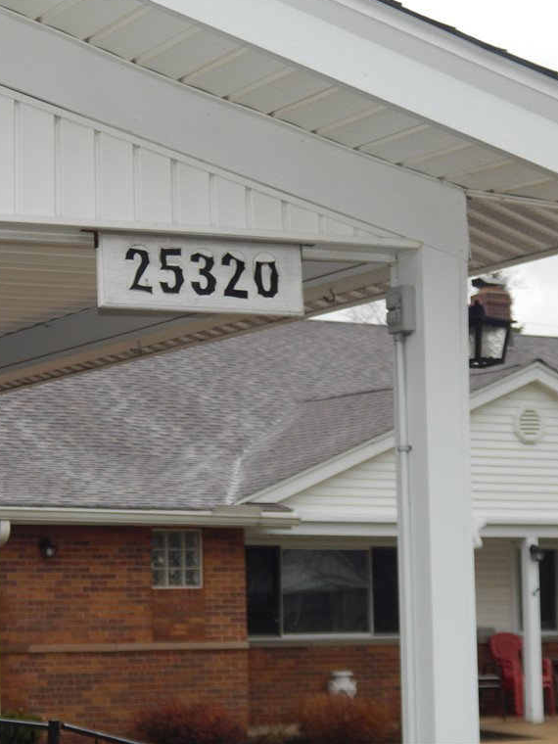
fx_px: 1999
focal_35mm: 93
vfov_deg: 21.1
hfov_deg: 15.9
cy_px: 369
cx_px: 220
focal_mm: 12.3
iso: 180
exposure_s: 1/250
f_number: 4.1
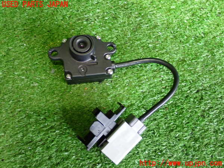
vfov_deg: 30.9
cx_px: 112
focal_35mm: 47
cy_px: 84
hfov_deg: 40.4
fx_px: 304
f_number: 3.1
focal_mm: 8.4
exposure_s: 1/30
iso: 1000
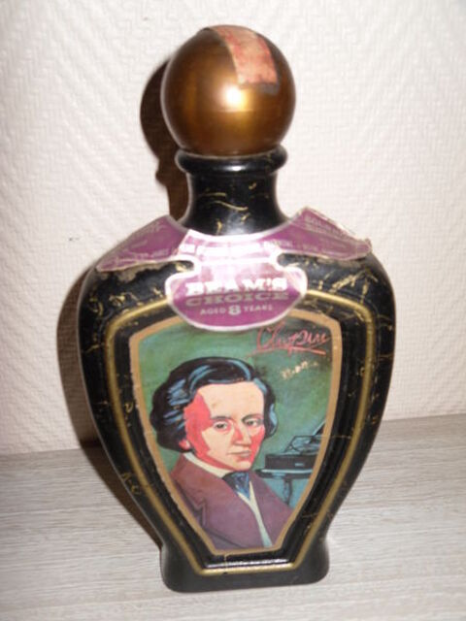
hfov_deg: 40.7
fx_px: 628
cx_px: 233
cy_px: 310
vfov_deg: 52.6
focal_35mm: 35
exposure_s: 1/45
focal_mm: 6.3
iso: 80
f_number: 3.5
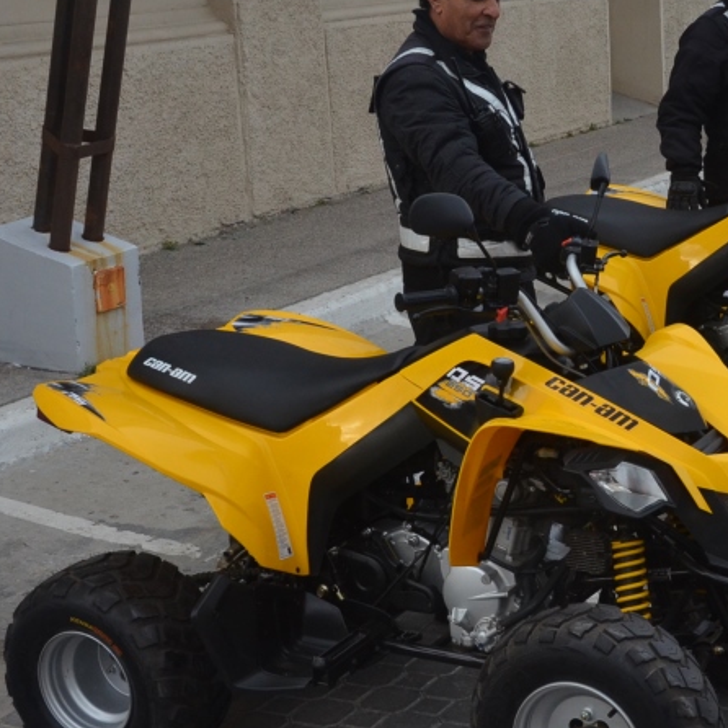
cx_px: 641
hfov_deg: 22.3
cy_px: 330
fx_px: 1808
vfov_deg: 22.8
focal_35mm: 76
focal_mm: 26
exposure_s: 1/400
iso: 1000
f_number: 10
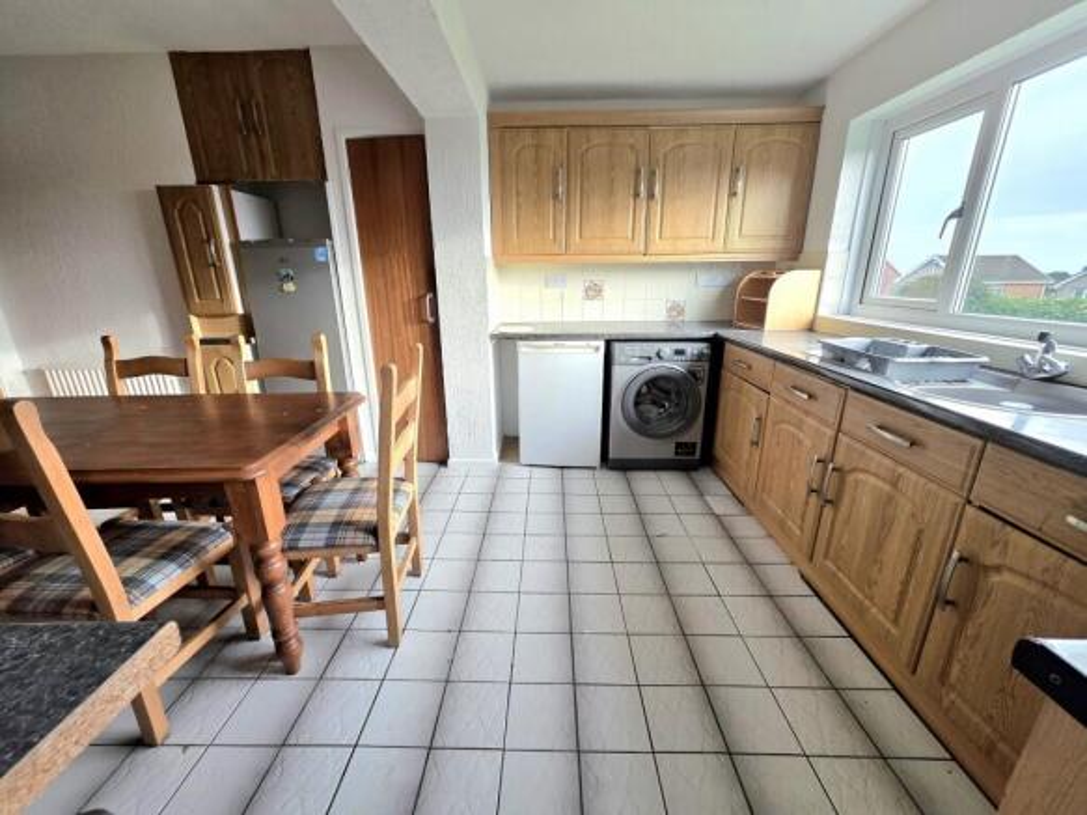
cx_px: 544
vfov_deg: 89.9
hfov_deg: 106.2
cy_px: 408
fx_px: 408
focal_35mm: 13
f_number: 1.9
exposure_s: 1/101
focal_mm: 2.2
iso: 125
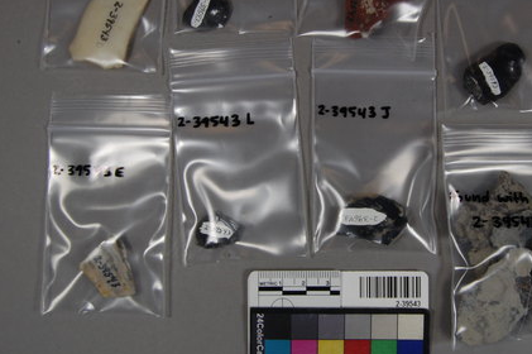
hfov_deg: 41.6
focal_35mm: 47
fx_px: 694
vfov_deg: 28.5
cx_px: 339
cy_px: 137
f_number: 22
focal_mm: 24
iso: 400
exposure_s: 1/15
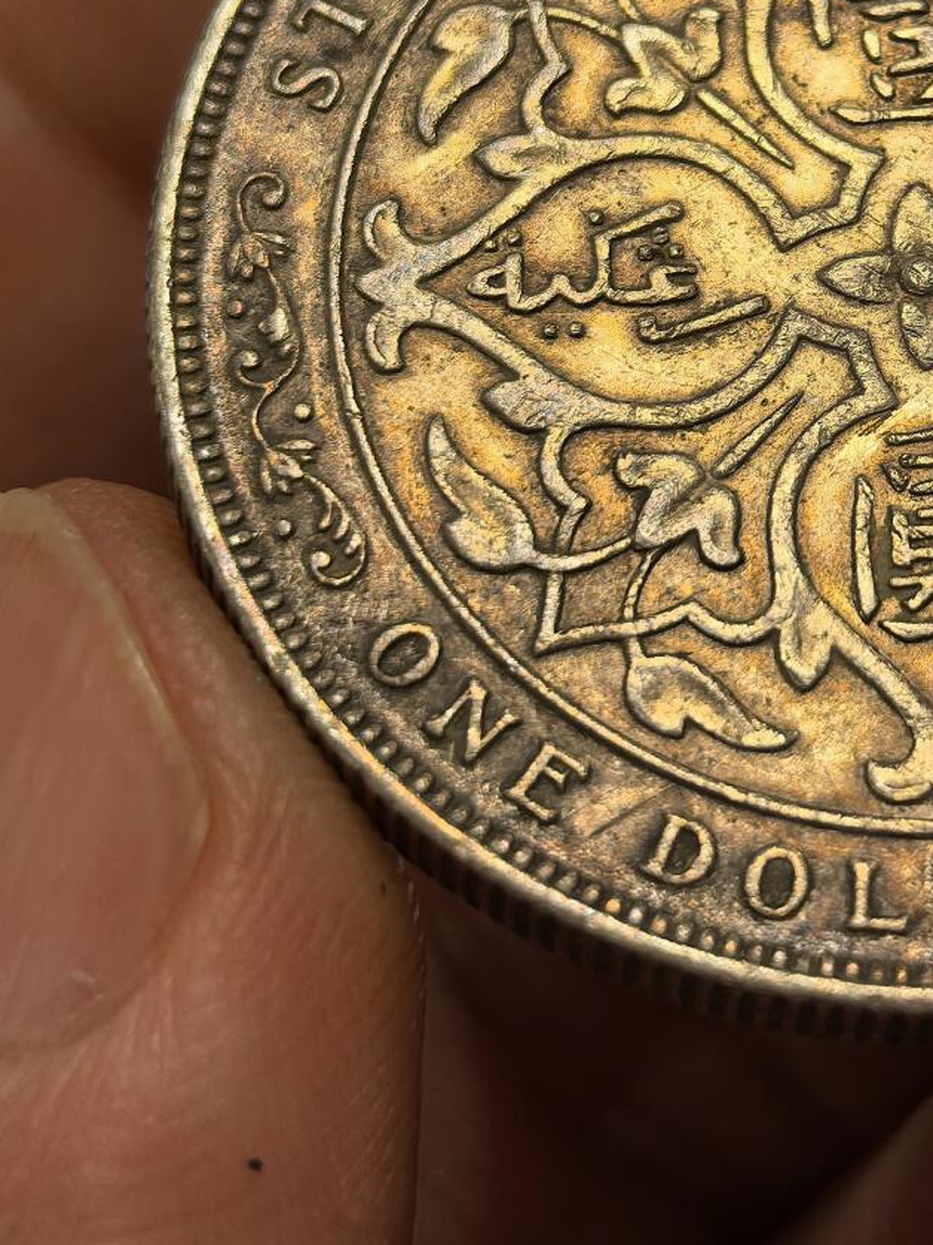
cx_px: 899
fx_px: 4171
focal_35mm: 116
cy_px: 256
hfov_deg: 12.6
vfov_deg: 16.9
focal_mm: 6.98
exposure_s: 1/100
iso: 80
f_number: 2
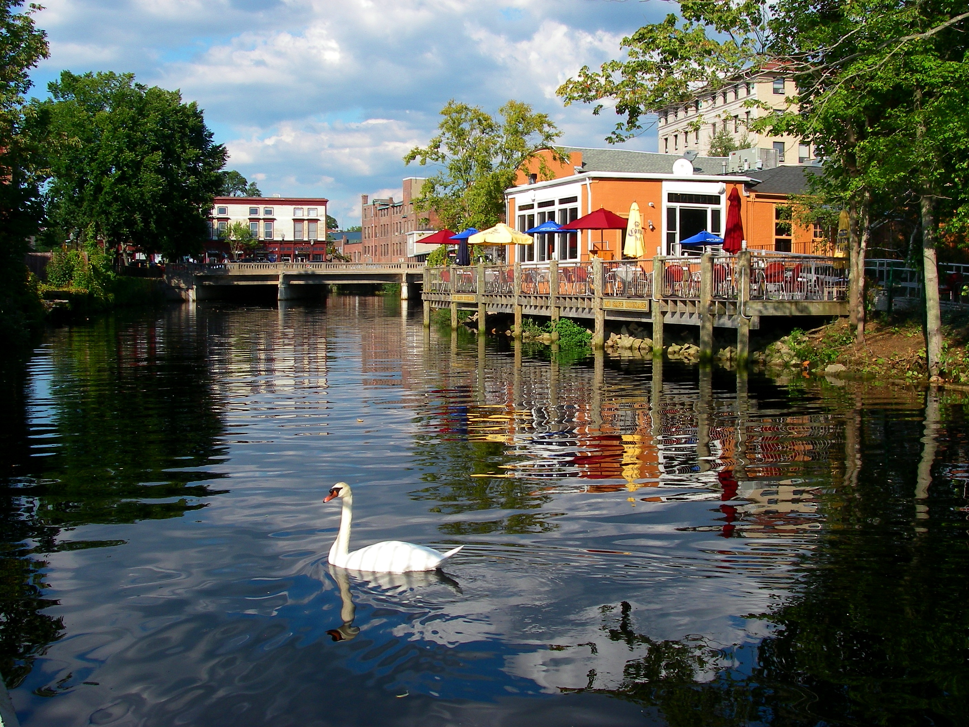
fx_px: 1064
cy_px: 364
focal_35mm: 38
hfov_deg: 49.0
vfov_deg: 37.7
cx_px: 484
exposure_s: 1/200
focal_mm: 6.3
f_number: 6.6
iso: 64
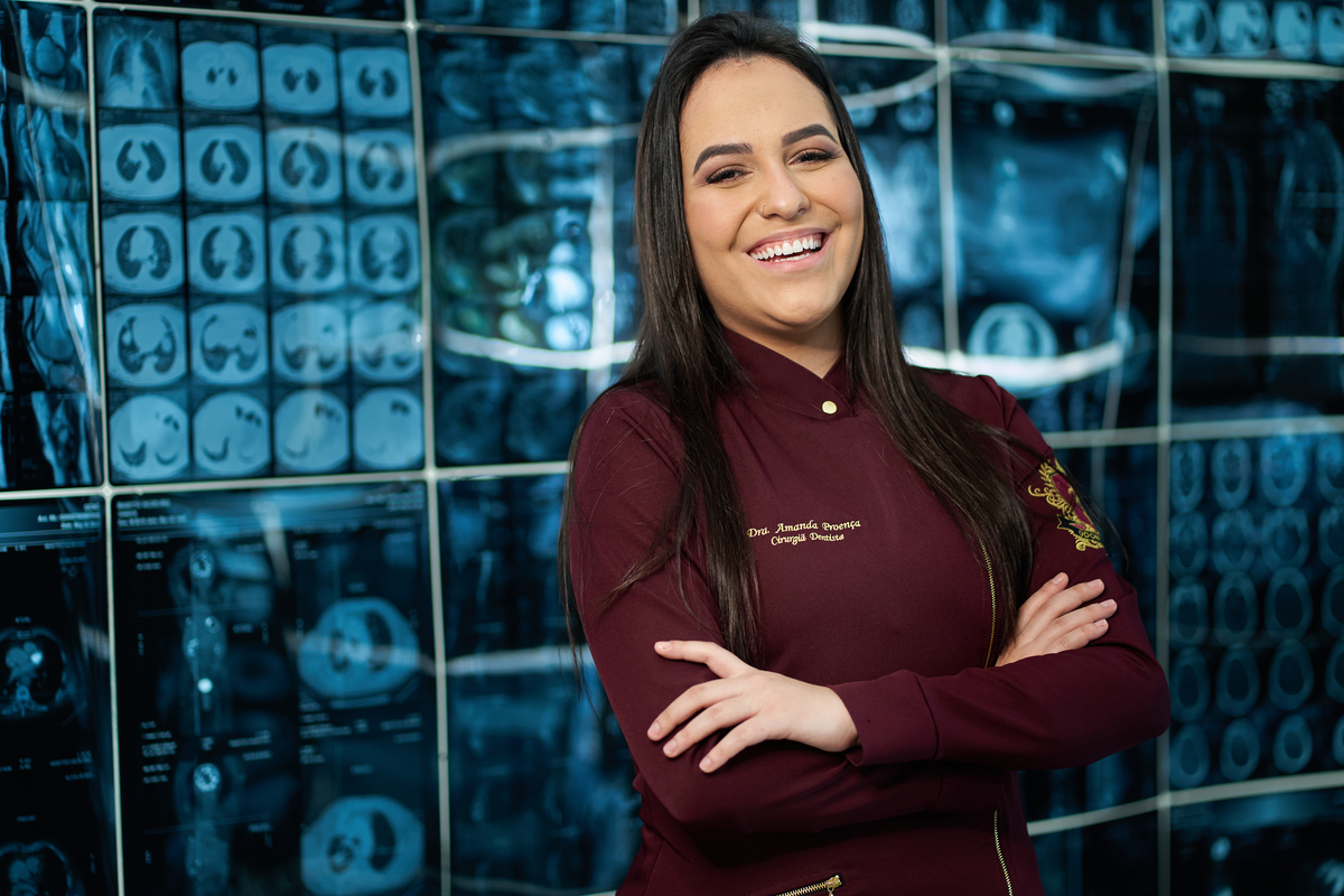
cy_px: 448
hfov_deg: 23.9
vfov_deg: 16.1
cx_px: 672
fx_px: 3173
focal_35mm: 85
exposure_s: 1/200
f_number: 2
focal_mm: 85
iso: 800
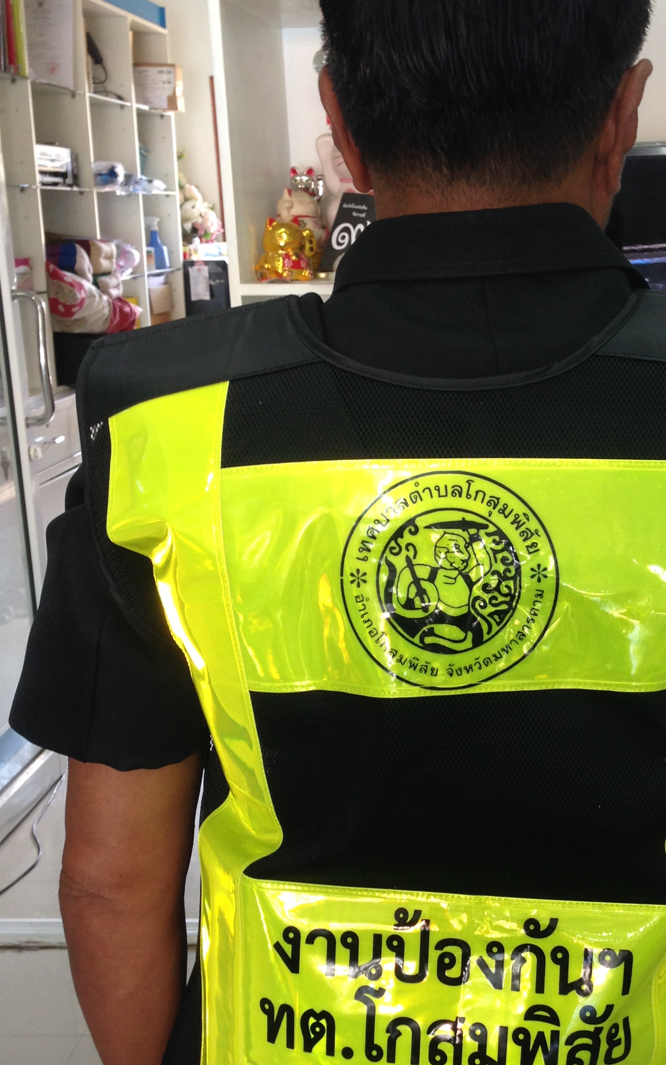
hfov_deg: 25.6
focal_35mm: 50
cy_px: 599
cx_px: 472
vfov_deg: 40.2
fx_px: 1452
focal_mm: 4.12
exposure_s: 1/20
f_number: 2.4
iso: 64
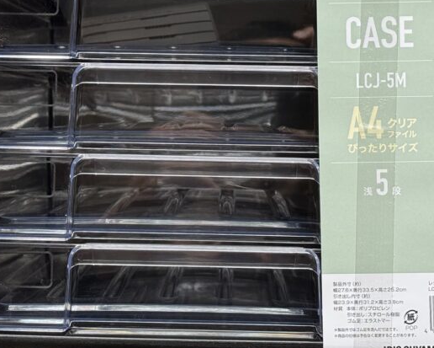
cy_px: 104
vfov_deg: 16.5
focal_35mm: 93
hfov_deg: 20.6
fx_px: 1195
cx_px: 205
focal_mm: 6.76
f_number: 1.78
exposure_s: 1/60
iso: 160
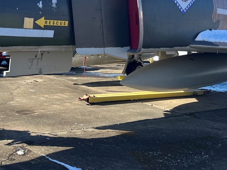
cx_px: 47
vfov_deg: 27.7
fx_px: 341
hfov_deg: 35.7
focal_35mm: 52
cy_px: 44
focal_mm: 5.1
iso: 50
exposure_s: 1/2137
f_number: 1.6
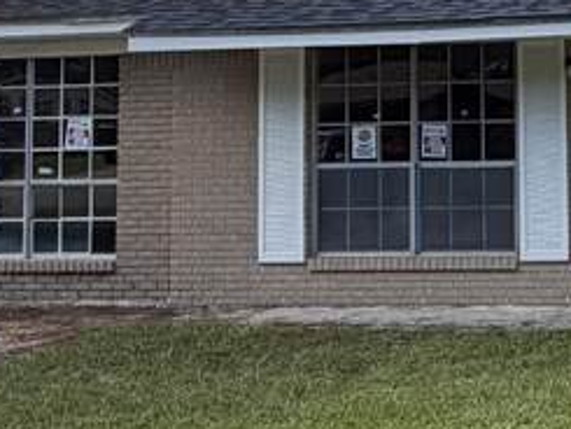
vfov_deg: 19.7
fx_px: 1205
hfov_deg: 25.1
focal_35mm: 73
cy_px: 28
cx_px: 601
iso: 40
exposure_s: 1/638
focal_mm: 2.22
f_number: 2.2
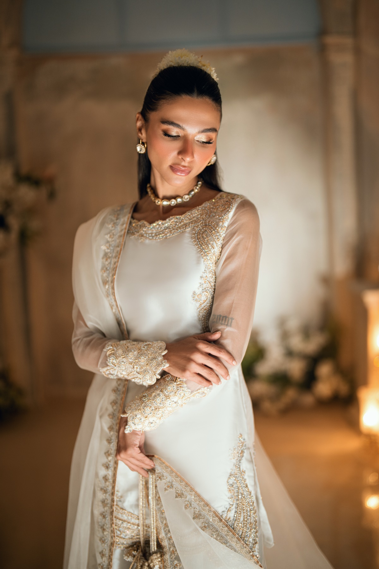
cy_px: 284
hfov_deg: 27.0
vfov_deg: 39.6
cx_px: 190
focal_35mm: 50
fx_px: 790
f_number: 1.2
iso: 640
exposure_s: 1/640
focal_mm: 50
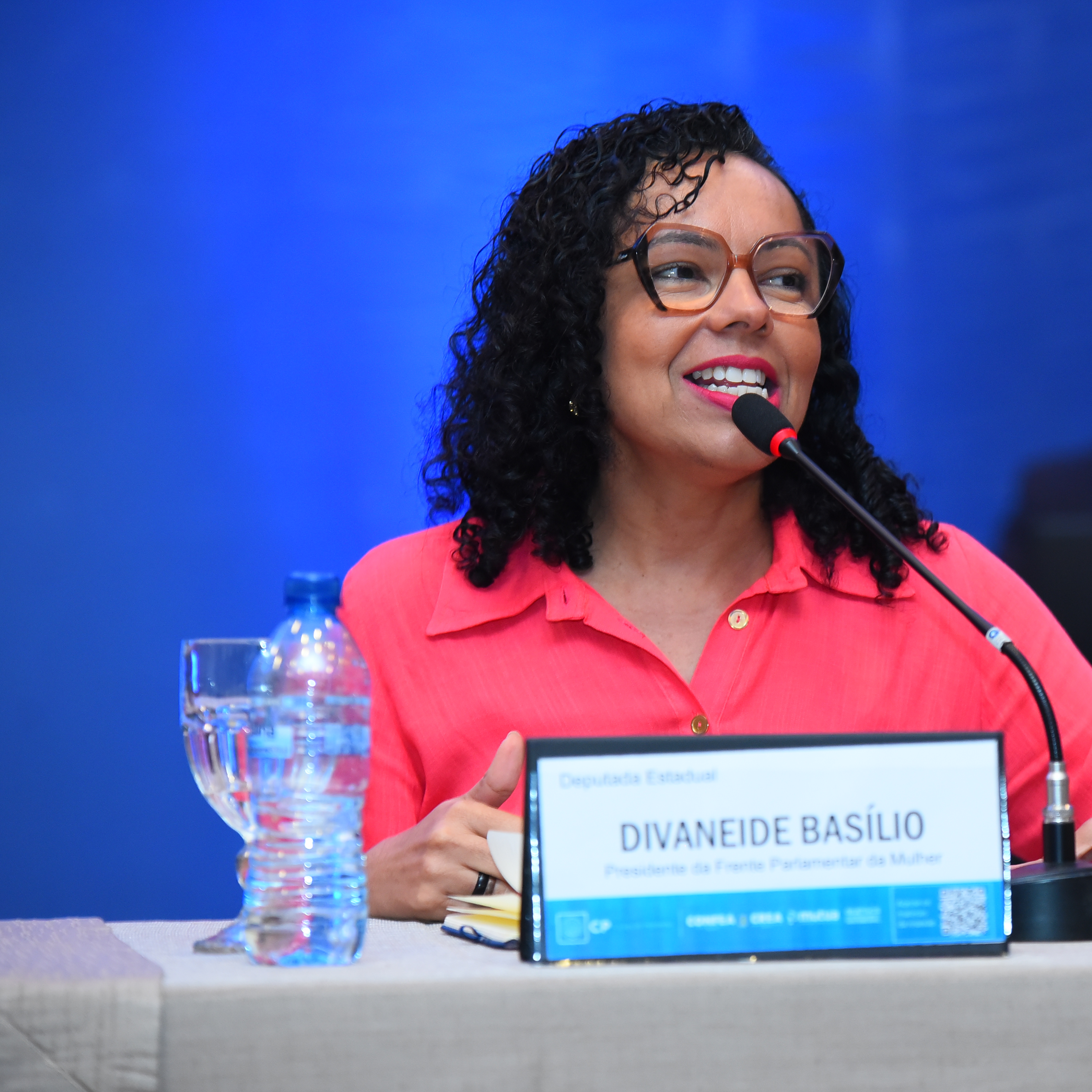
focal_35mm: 192
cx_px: 797
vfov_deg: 9.1
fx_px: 6853
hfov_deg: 9.1
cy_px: 546
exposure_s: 1/125
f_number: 3.5
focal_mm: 150
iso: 2500
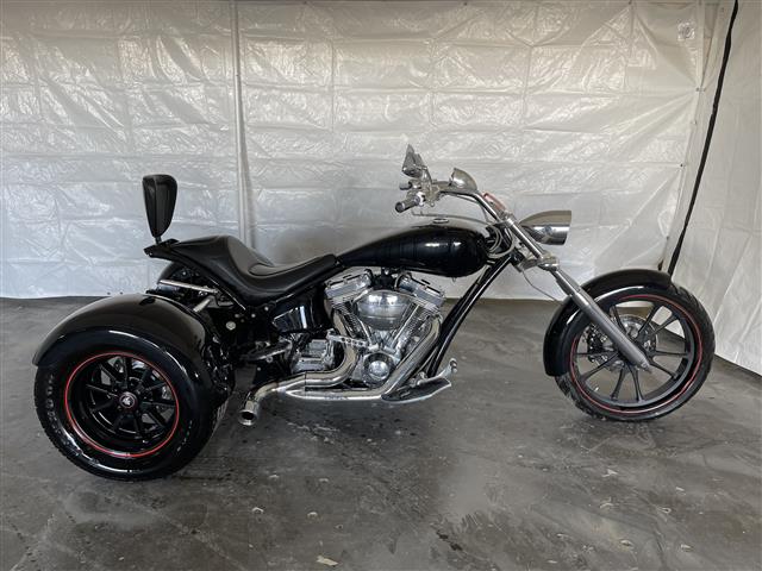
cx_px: 381
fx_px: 572
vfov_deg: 53.1
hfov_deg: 67.3
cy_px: 286
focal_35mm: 26
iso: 50
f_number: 1.6
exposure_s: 1/67
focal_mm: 5.1
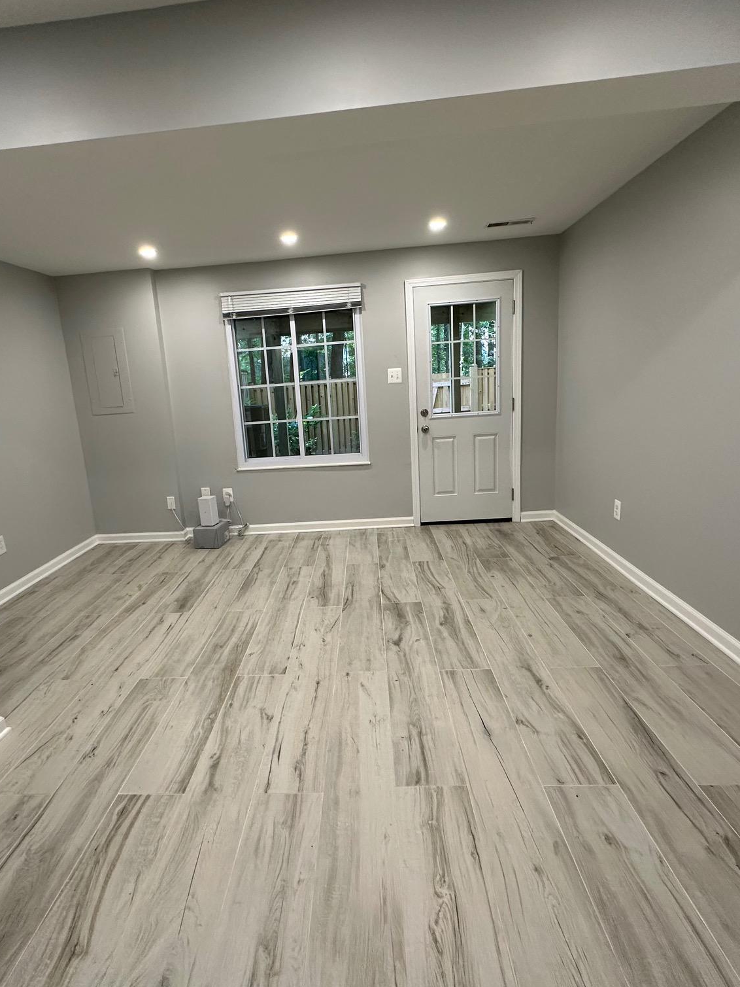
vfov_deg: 84.7
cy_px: 497
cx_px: 326
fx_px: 541
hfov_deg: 68.5
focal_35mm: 19
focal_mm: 2.22
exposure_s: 1/99
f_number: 2.2
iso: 200
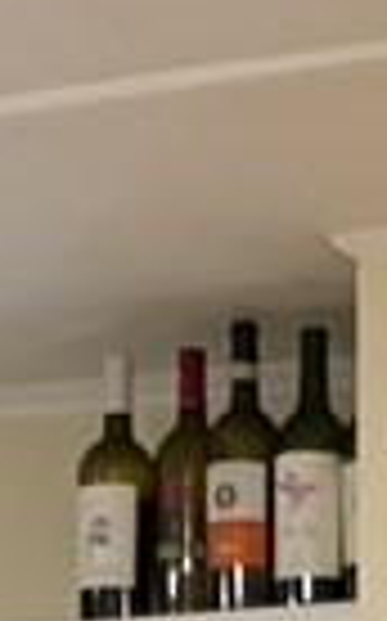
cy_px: 1674
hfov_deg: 6.4
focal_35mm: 204
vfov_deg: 8.9
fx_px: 3450
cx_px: 495
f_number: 1.8
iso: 160
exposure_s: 1/60
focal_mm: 4.25
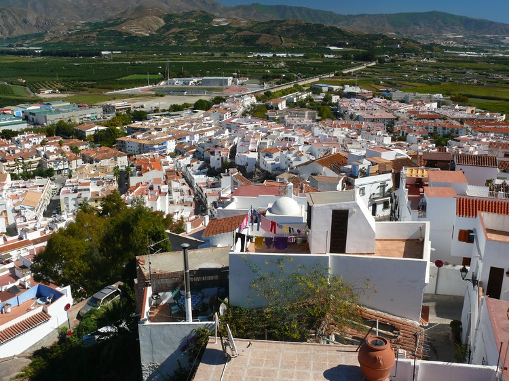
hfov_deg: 52.6
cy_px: 190
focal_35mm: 35
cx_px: 254
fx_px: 514
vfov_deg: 40.7
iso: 100
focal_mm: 7.4
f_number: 5.6
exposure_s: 1/250
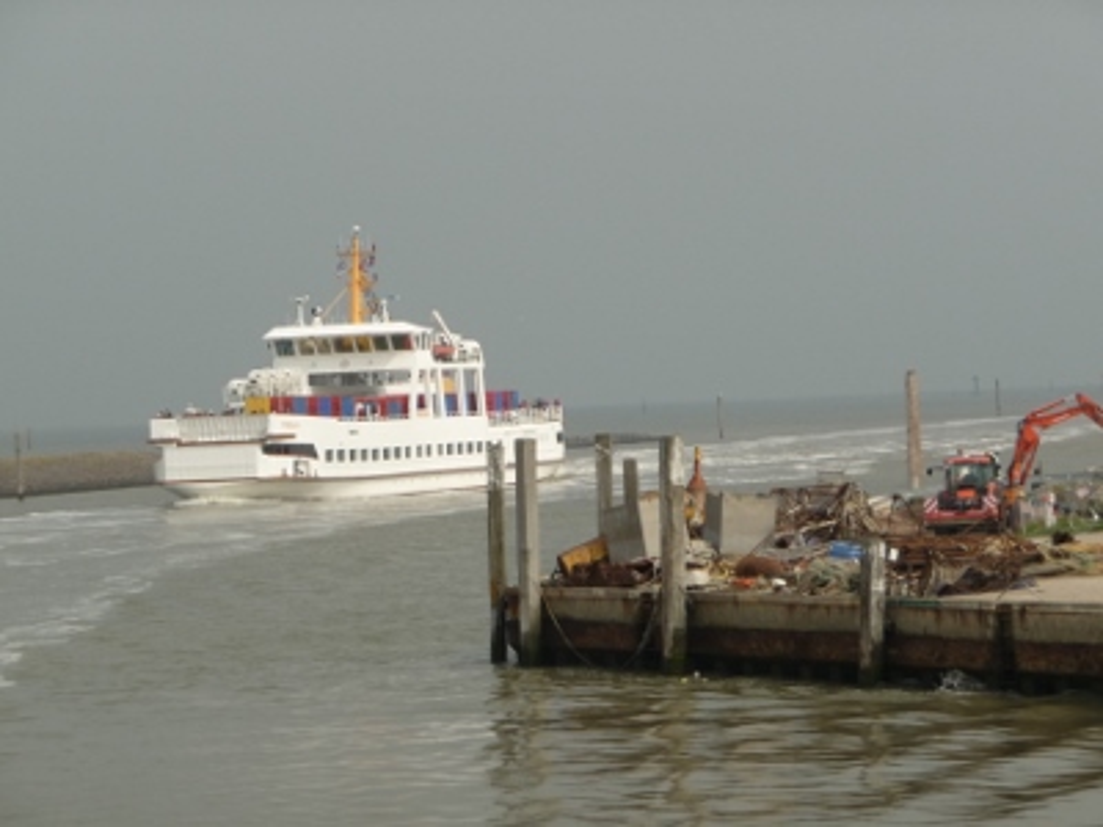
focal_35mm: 147
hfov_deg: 13.4
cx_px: 552
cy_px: 414
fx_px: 4684
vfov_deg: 10.1
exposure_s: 1/1000
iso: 100
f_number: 4.8
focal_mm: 25.2
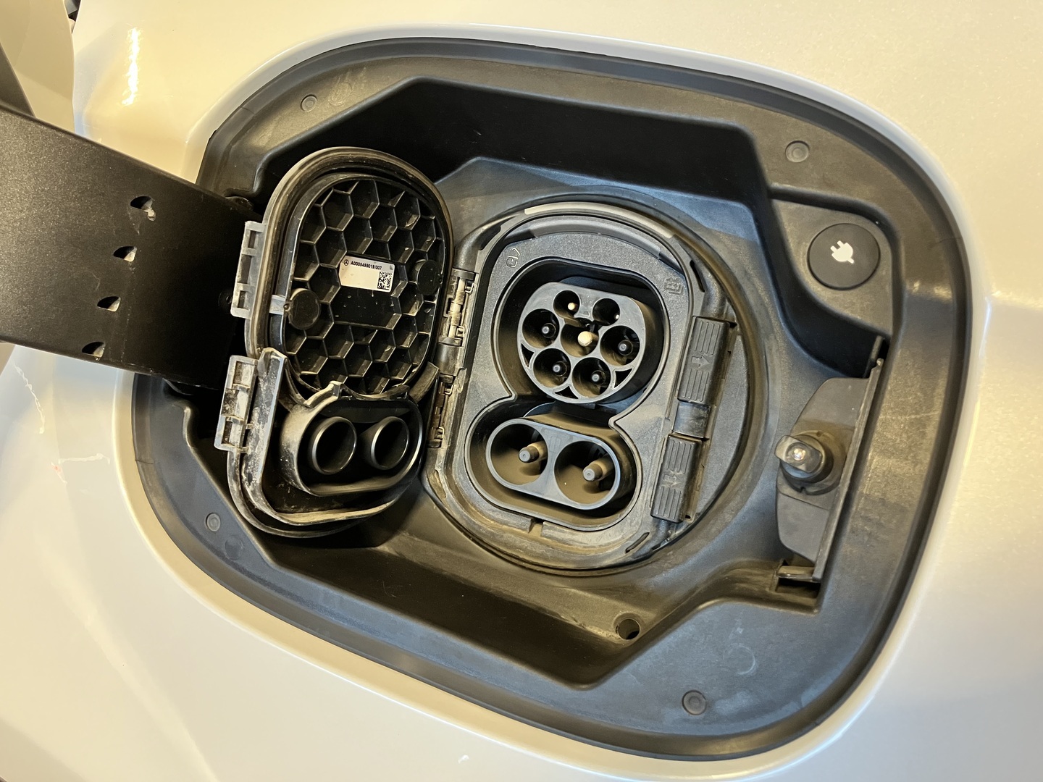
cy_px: 391
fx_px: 844
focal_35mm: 28
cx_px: 522
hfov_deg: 63.4
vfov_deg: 49.7
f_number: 1.8
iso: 320
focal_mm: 3.99
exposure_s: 1/59
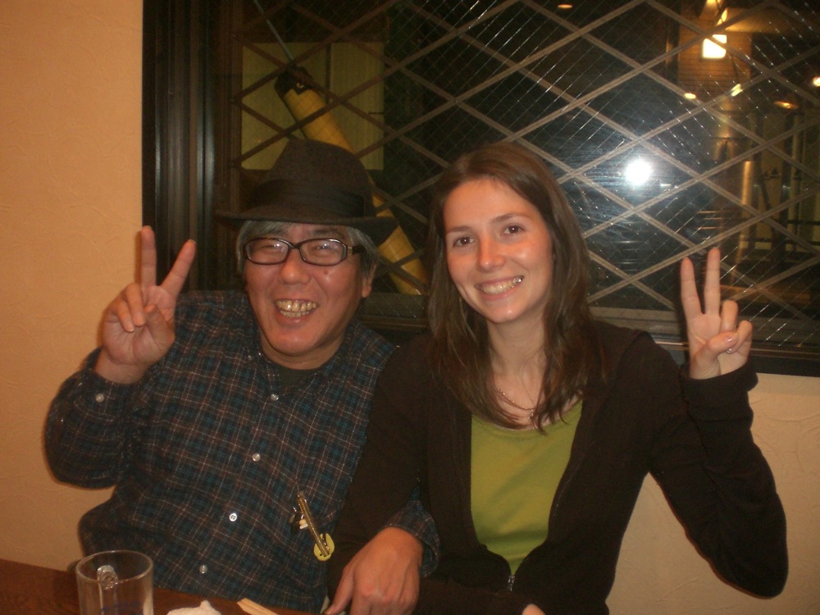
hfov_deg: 49.0
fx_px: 900
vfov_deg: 37.7
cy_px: 308
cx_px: 410
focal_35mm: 38
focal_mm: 6.3
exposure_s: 1/30
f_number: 3.1
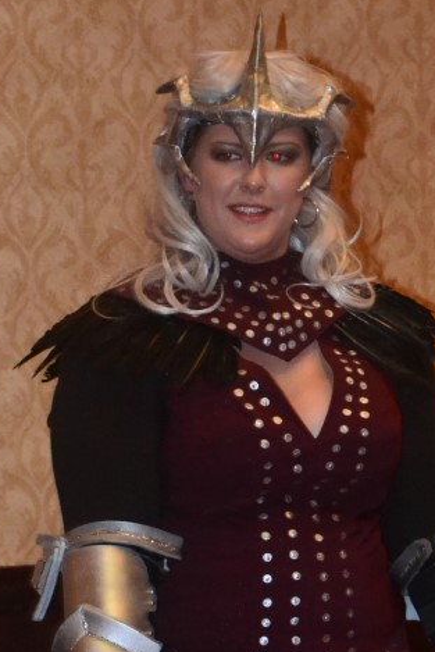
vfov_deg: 12.5
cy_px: 703
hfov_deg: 8.5
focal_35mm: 162
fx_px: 2934
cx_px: 246
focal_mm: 44
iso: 3200
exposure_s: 1/60
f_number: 7.1
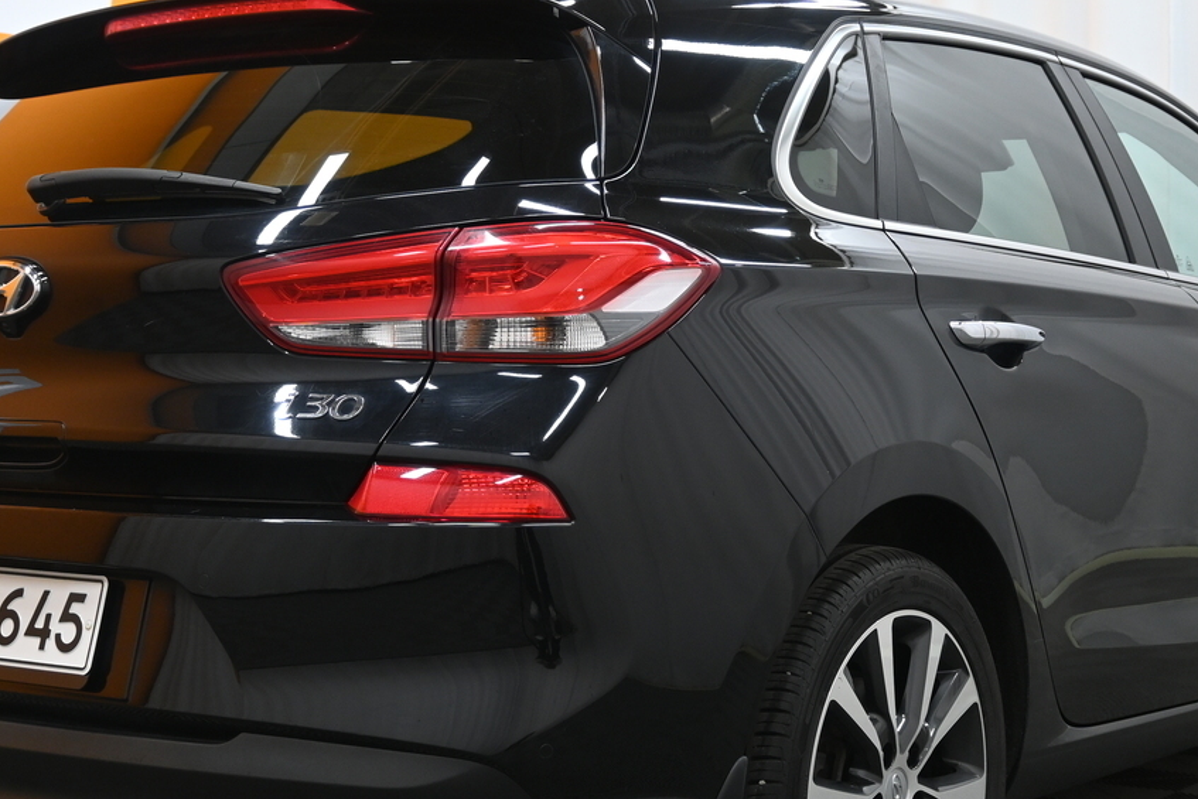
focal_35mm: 66
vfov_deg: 20.6
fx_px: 2195
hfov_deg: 30.5
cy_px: 376
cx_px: 704
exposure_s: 1/40
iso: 400
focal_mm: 23
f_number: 4.2
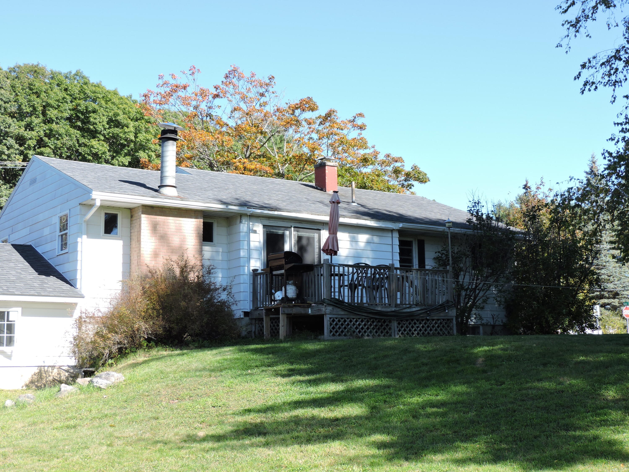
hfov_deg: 38.2
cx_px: 314
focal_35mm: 50
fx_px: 909
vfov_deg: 29.1
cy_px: 236
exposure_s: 1/250
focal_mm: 8.9
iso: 100
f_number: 3.6
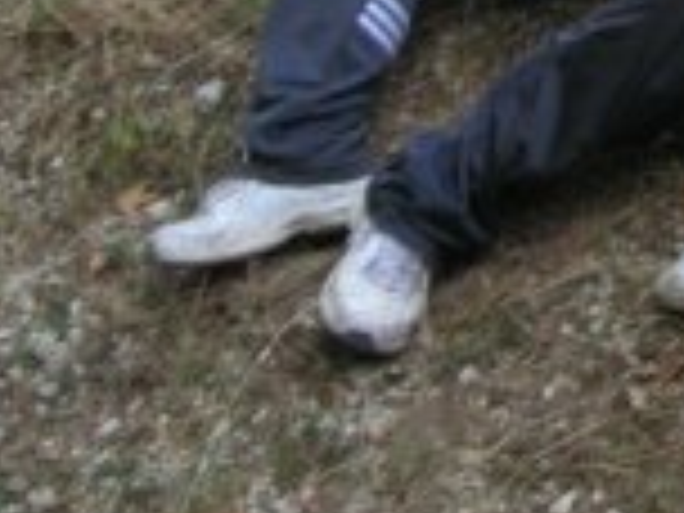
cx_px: 752
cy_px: -171
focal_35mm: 112
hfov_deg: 17.0
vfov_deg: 12.8
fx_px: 2213
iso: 50
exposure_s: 1/48.3
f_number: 5
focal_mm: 6.4
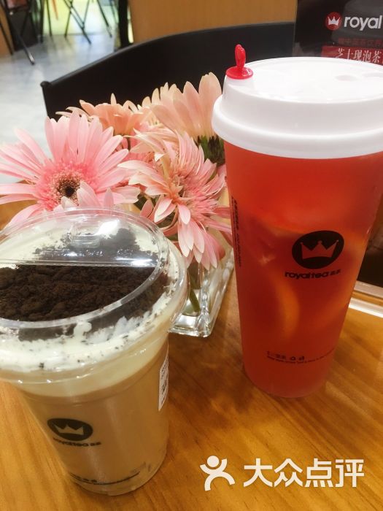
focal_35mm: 29
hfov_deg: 48.2
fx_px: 428
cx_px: 192
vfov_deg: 61.7
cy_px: 256
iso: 64
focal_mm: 4.15
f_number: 2.2
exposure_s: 1/17
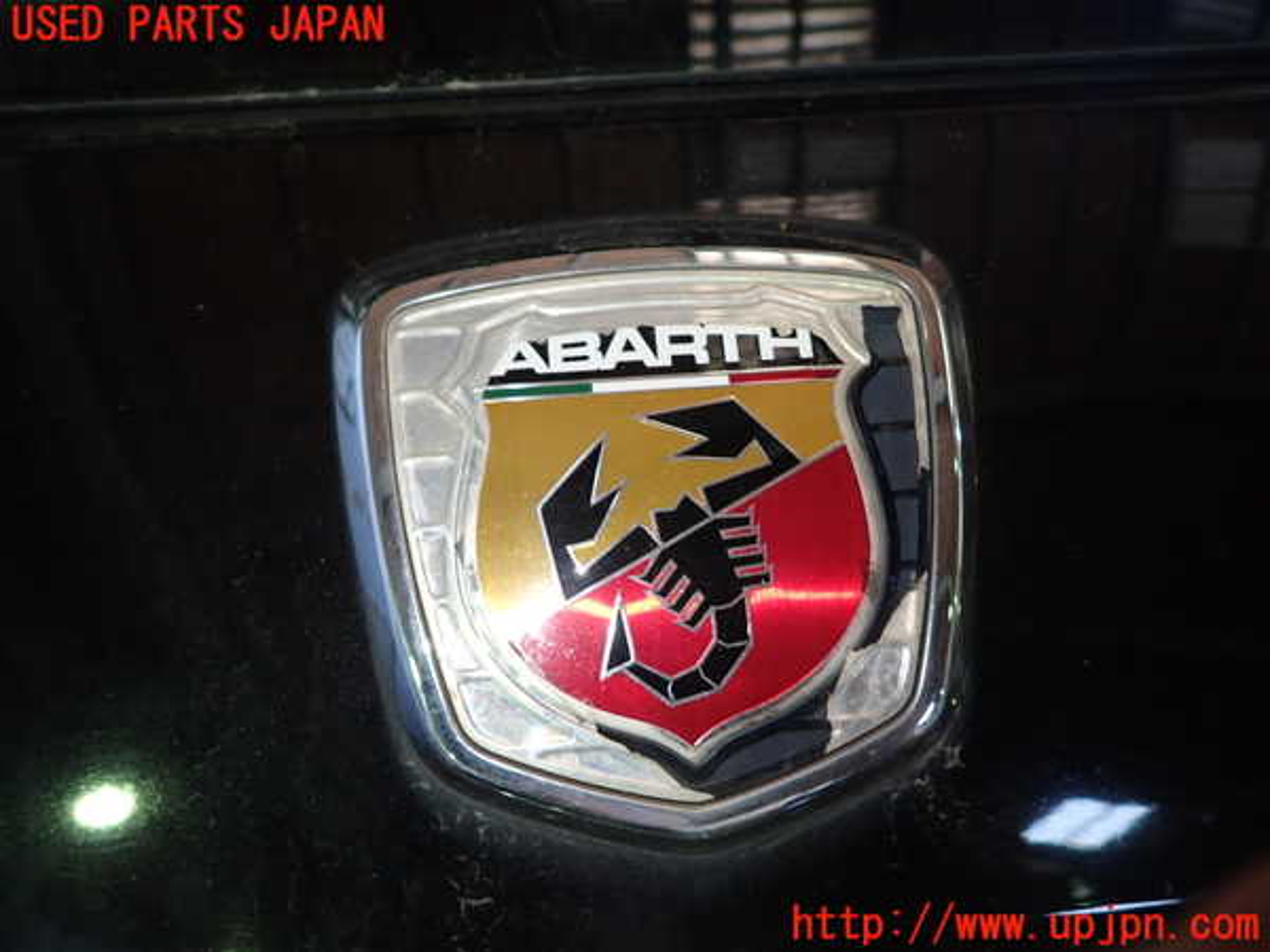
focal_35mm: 25
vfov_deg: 54.9
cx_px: 635
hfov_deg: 69.4
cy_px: 476
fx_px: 917
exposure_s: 1/60
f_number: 2
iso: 200
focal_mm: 4.5
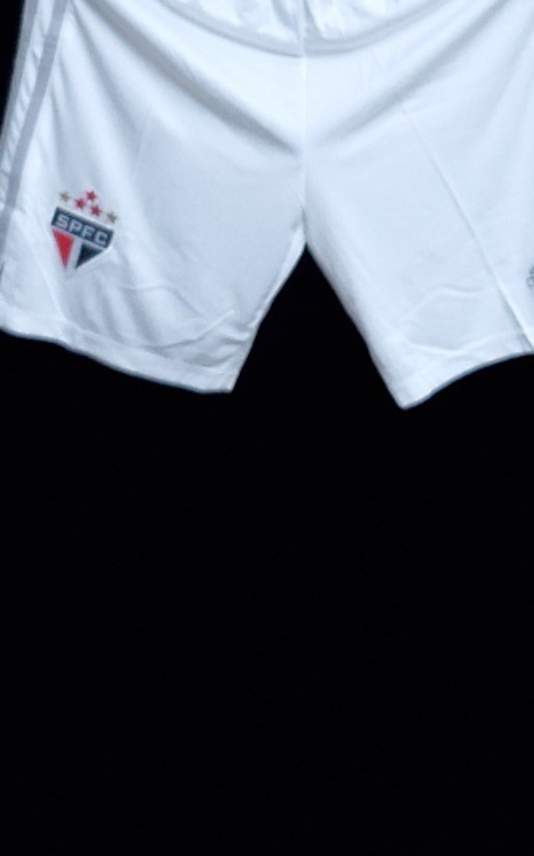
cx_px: 301
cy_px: 77
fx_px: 1305
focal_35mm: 56
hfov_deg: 23.1
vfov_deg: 34.2
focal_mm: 4.3
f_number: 1.5
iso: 500
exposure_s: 1/30
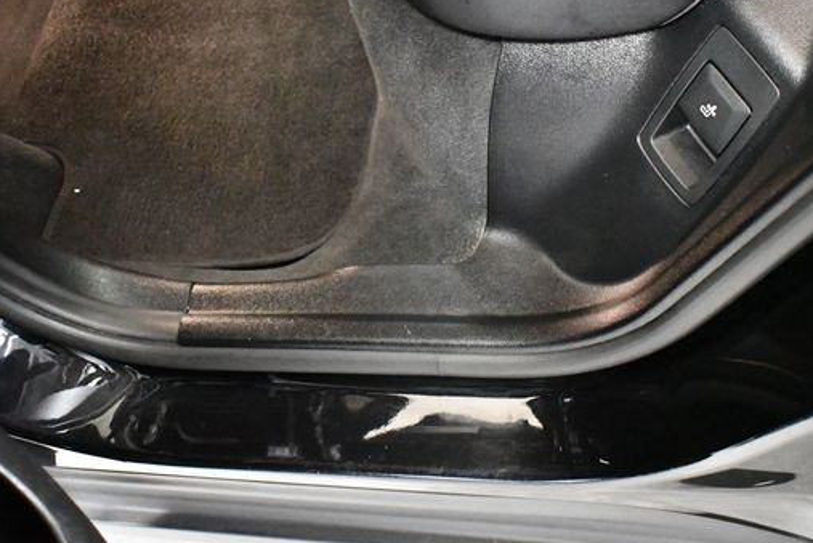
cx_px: 383
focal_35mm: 53
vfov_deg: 25.5
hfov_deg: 37.5
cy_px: 309
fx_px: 1198
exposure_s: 1/50
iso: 12800
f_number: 3.8
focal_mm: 21
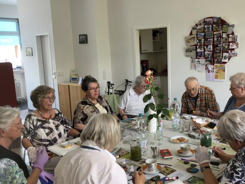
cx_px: 156
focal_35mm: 39
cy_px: 93
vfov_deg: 36.8
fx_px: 276
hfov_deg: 47.3
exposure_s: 1/120
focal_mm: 3.99
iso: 50
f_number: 1.8
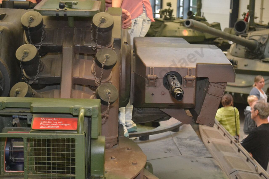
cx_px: 134
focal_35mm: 69
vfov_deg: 19.7
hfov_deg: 29.2
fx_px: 515
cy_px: 90
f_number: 5.3
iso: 3200
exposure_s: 1/60
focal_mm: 46
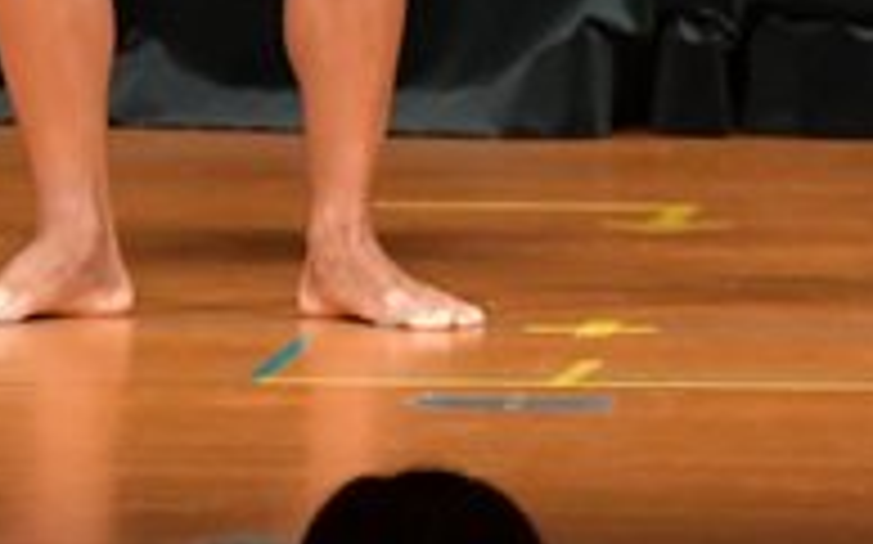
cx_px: -380
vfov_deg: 1.3
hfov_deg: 2.0
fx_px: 24634
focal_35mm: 1036
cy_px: -522
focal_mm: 170
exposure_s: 1/400
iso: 6400
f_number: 5.6
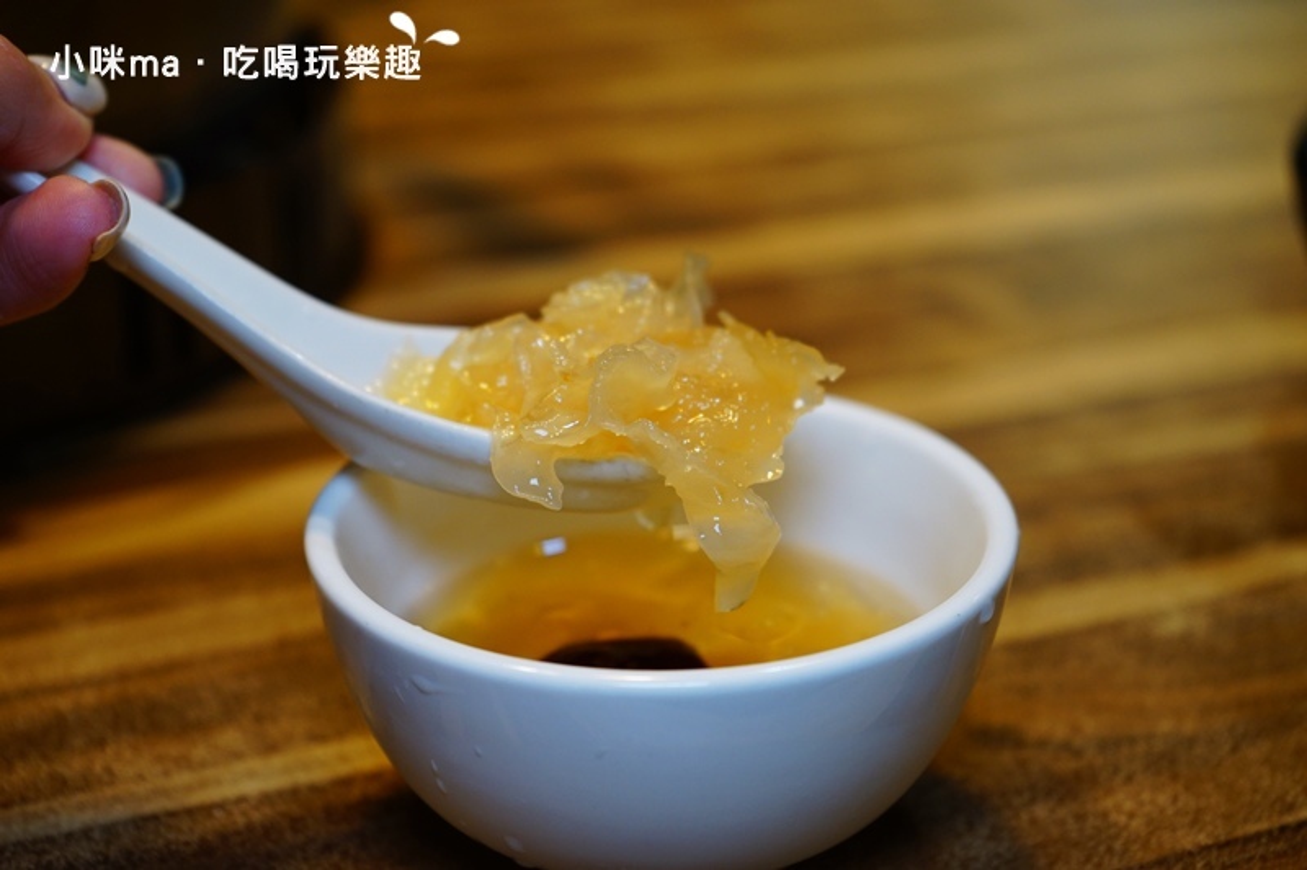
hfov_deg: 33.9
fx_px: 2141
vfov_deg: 23.0
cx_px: 654
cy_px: 435
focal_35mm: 59
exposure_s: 1/60
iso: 640
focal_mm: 59
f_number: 5
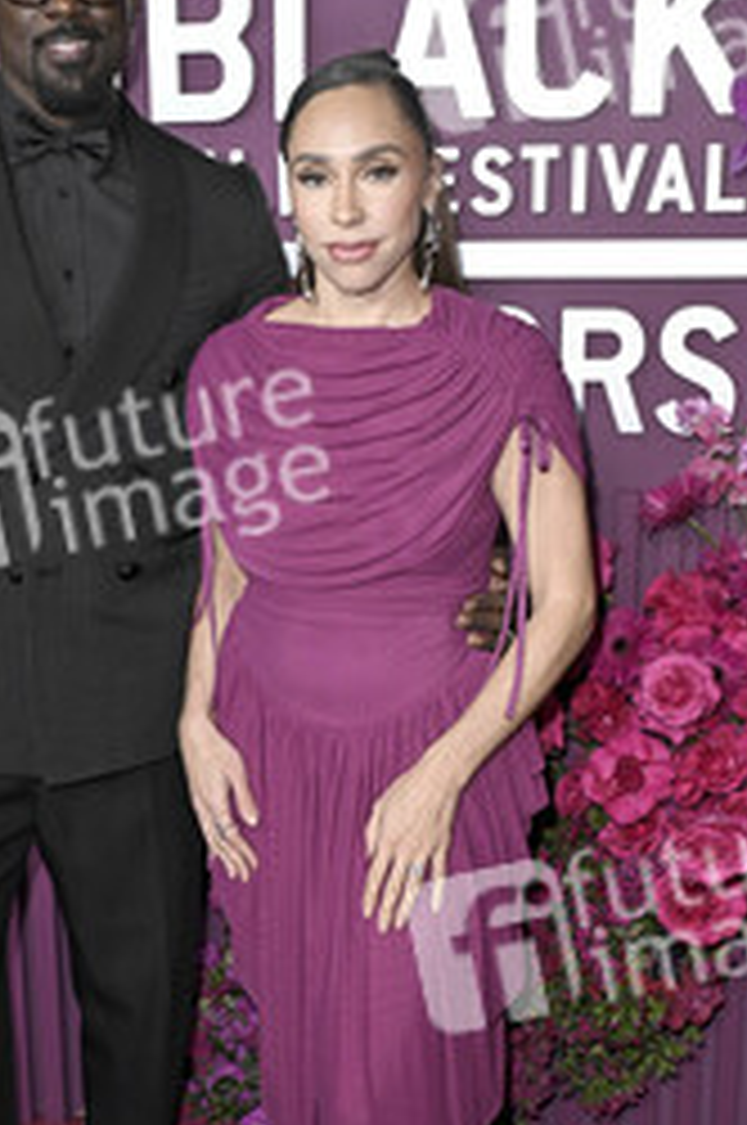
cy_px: 702
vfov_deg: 35.5
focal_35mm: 56
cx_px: 230
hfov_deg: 24.0
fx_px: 1748
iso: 2000
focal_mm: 35
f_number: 5.6
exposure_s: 1/320
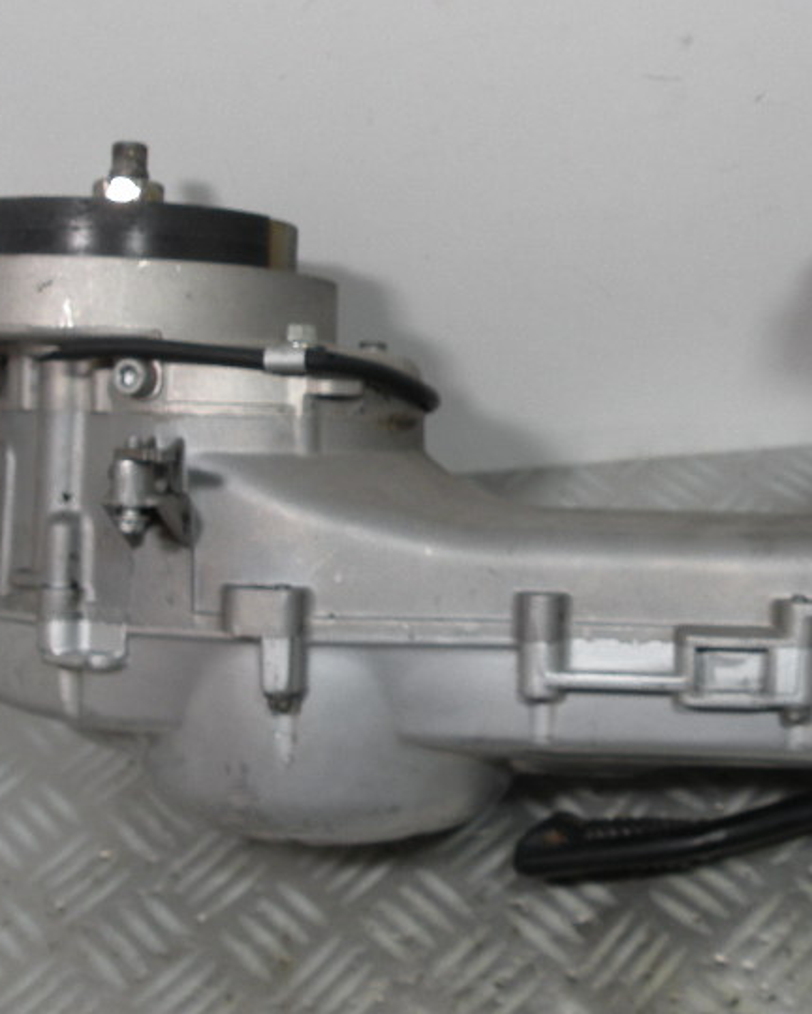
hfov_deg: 29.5
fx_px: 1502
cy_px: 385
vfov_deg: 37.1
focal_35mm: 50
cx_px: 664
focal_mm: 4.7
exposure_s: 1/81.1
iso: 64
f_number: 3.5
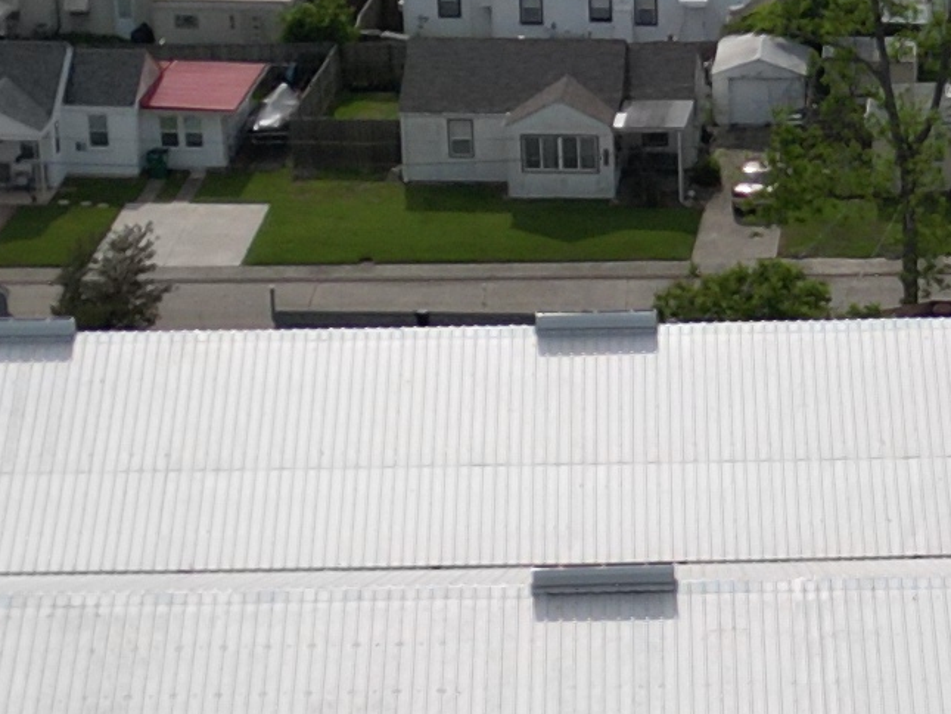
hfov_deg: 13.0
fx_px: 4122
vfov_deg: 9.9
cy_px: 615
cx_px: 863
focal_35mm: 150
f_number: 1.7
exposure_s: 1/3000
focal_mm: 6.72
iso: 110
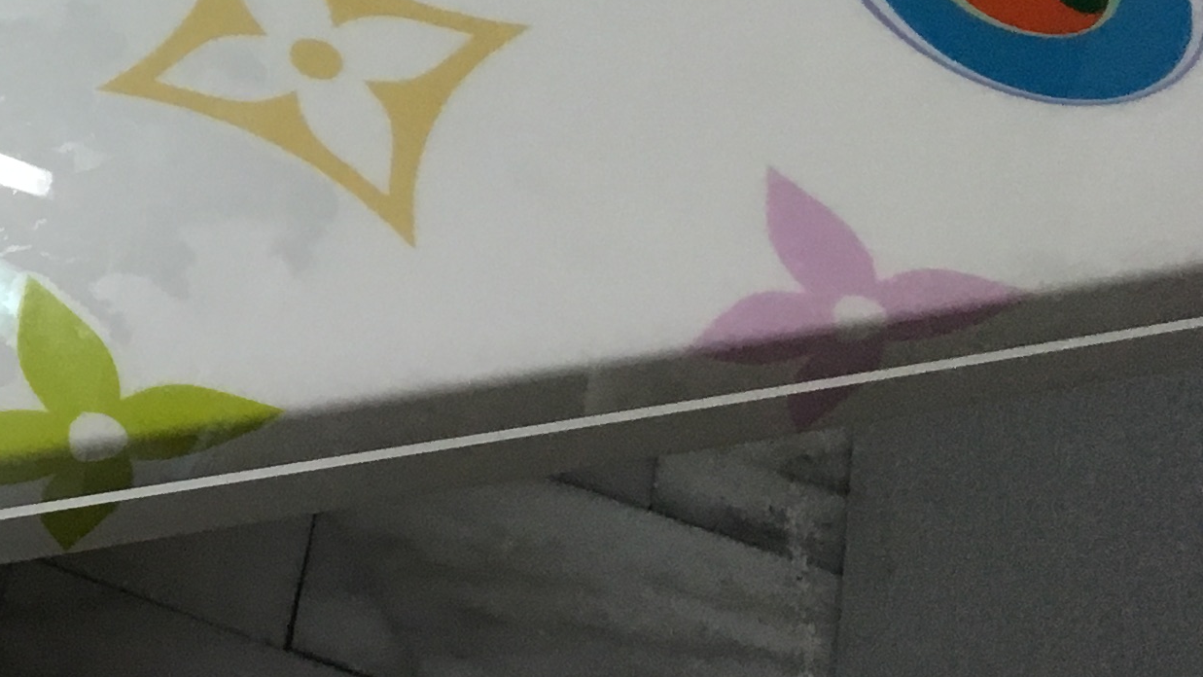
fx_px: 3286
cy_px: -384
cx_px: -757
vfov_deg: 11.2
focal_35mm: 103
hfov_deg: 17.8
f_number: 2.2
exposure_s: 1/30
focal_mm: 4.15
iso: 40
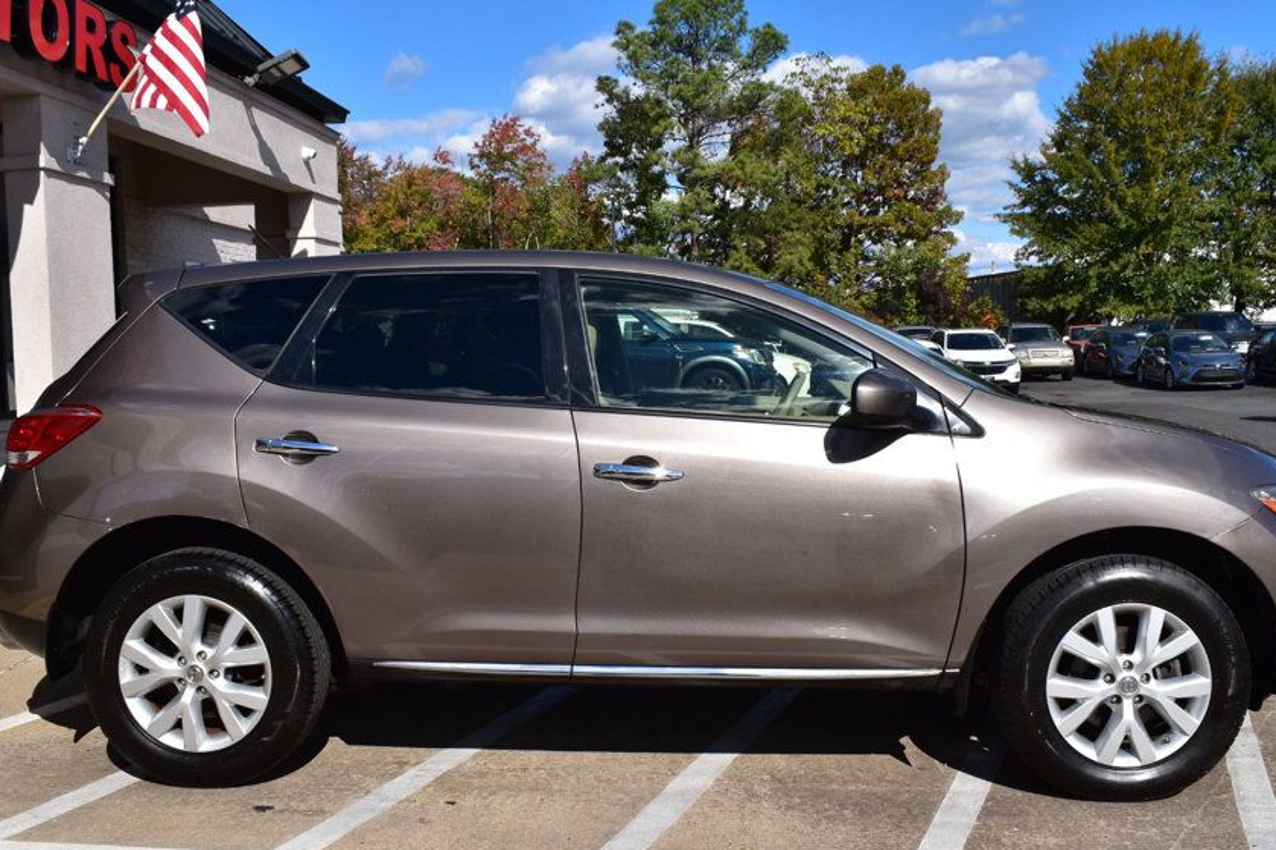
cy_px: 433
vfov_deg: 39.9
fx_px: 1169
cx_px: 640
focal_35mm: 33
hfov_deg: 57.2
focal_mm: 18
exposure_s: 1/500
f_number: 11
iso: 200
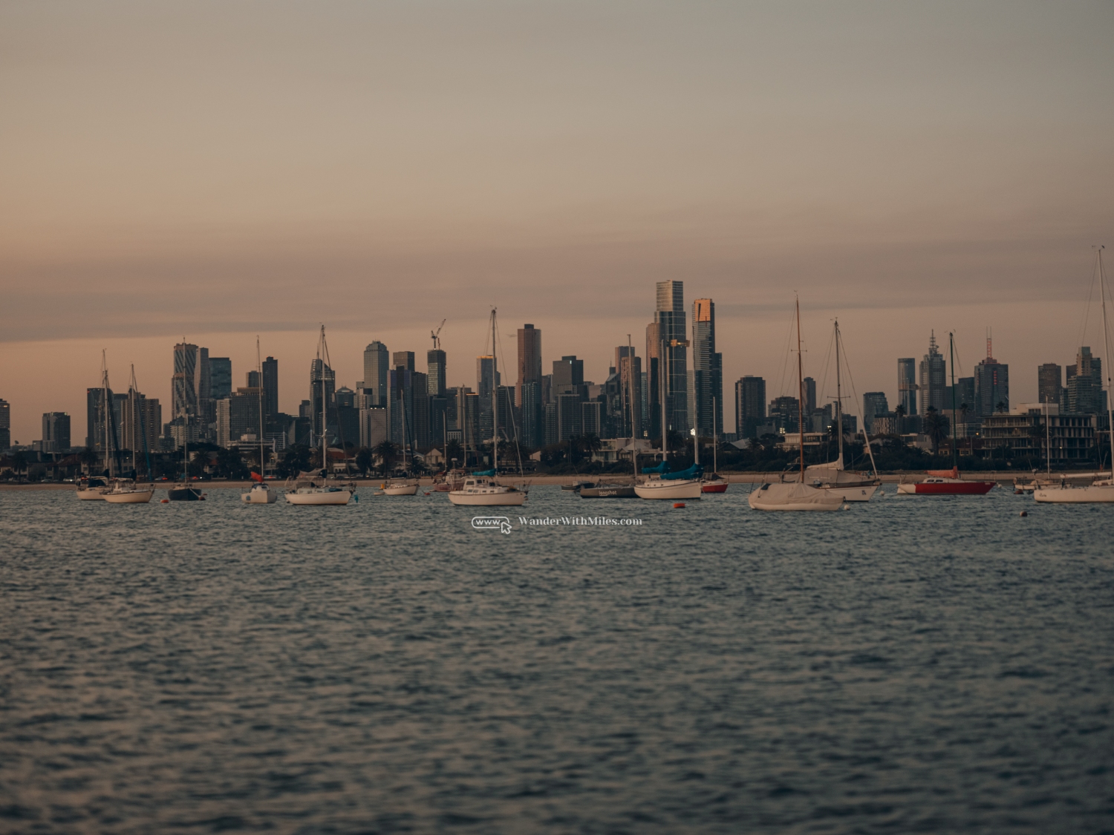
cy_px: 418
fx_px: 2800
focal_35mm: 87
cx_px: 557
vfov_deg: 17.0
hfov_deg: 22.5
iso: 800
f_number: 2
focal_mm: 110
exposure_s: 1/13
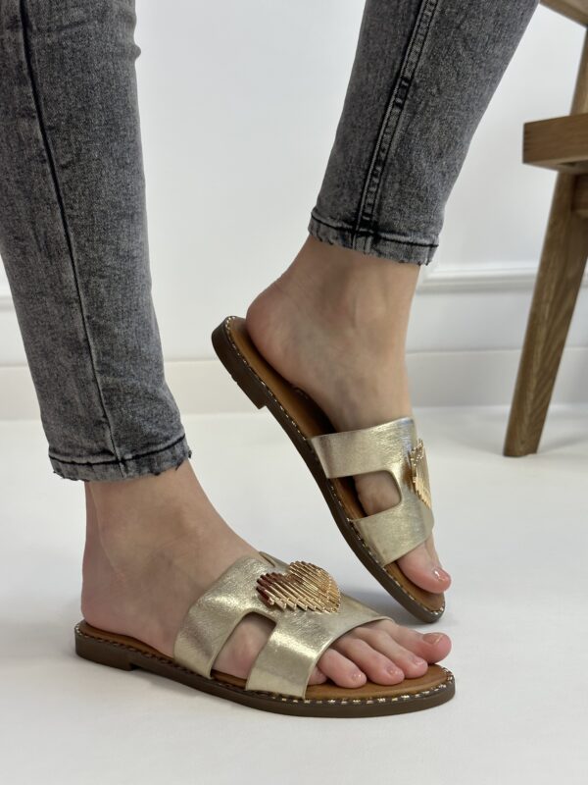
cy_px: 392
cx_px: 294
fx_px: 1087
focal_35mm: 48
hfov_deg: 30.3
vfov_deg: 39.7
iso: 125
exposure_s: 1/100
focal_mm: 6.86
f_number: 1.78
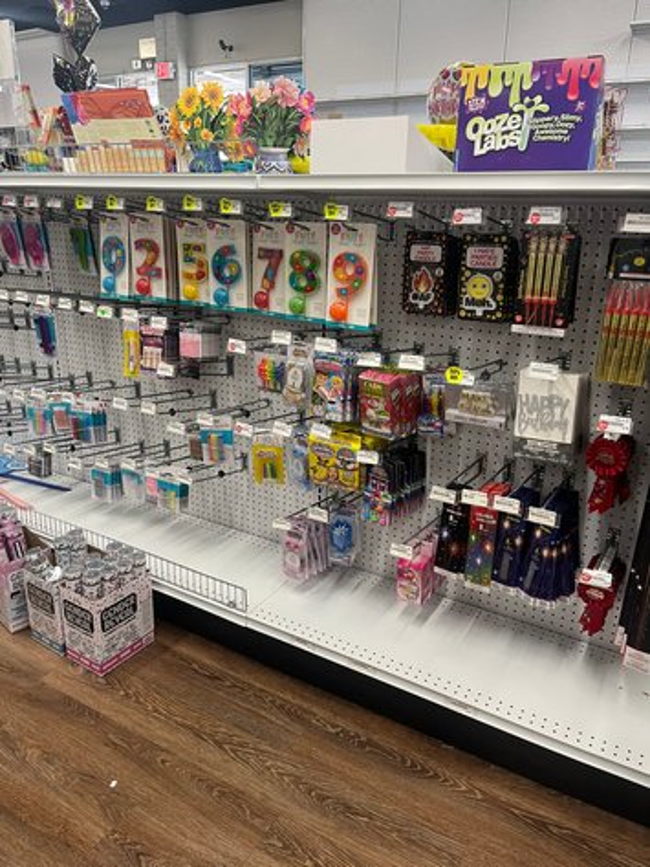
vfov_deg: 67.3
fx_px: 651
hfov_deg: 53.1
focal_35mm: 26
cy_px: 434
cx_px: 325
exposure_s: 1/60
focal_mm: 5.1
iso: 125
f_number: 1.6
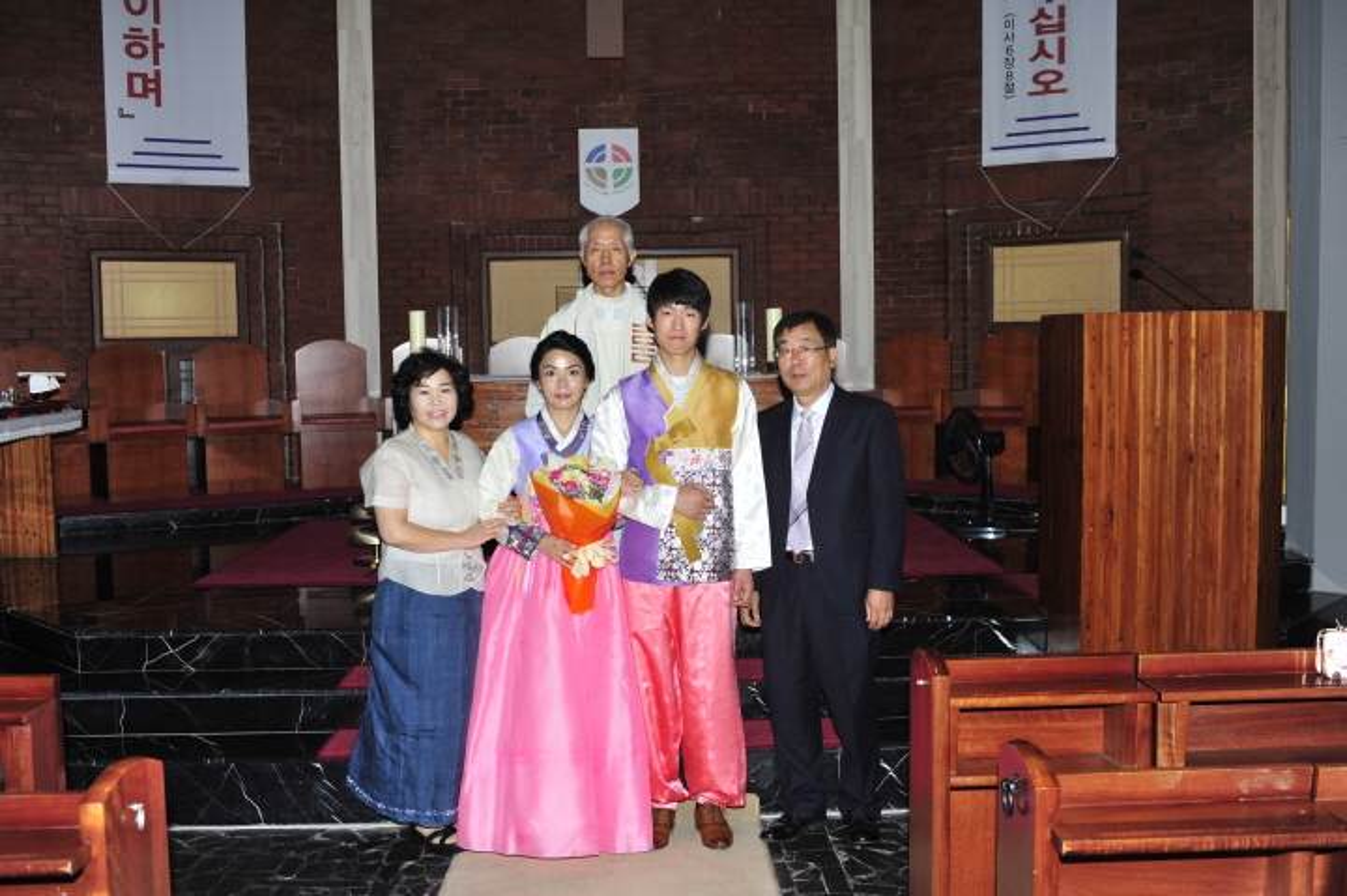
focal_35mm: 35
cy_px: 448
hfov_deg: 54.5
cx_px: 674
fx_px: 1309
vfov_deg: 37.8
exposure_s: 1/60
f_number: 5.6
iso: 200
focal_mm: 35
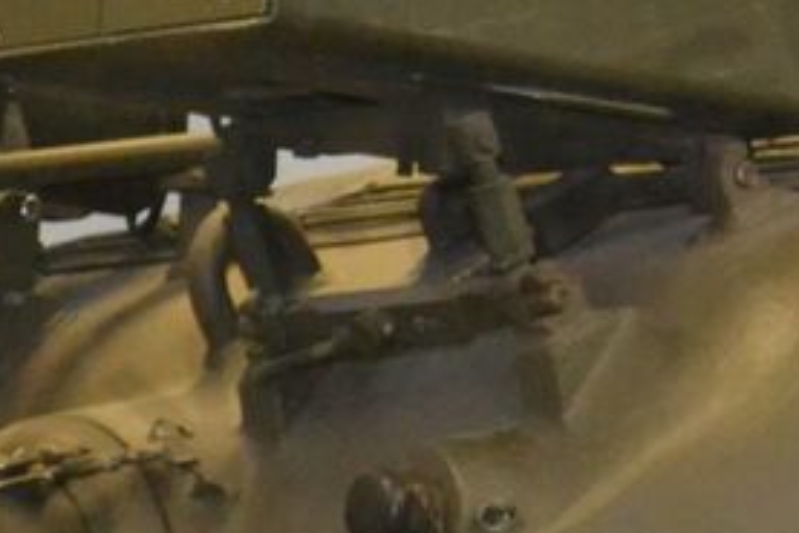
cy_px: -246
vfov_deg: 3.6
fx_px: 8467
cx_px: 1278
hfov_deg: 5.3
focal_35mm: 381
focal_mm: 55
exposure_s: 1/60
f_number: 5.6
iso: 3200
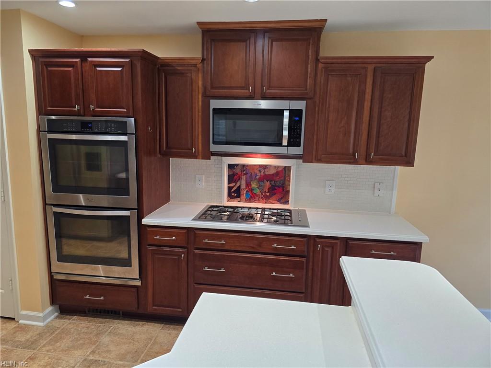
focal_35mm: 23
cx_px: 246
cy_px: 184
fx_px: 326
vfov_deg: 58.9
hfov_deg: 73.9
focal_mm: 6.3
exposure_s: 1/120
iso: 200
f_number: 1.7
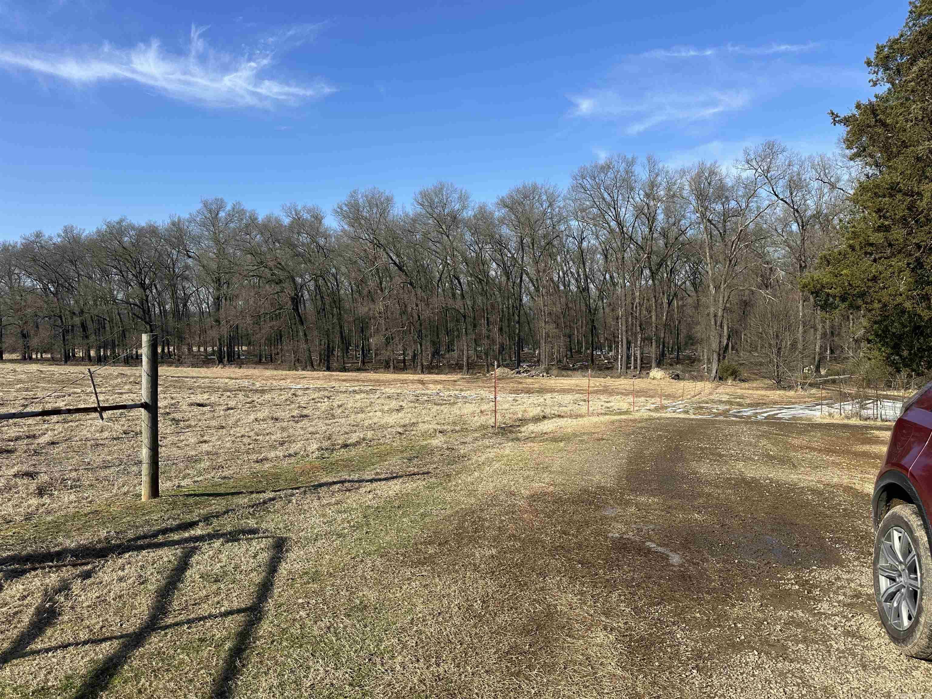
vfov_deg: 56.8
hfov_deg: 71.6
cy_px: 350
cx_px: 466
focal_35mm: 24
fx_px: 646
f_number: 1.78
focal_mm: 6.86
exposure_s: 1/3155
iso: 80
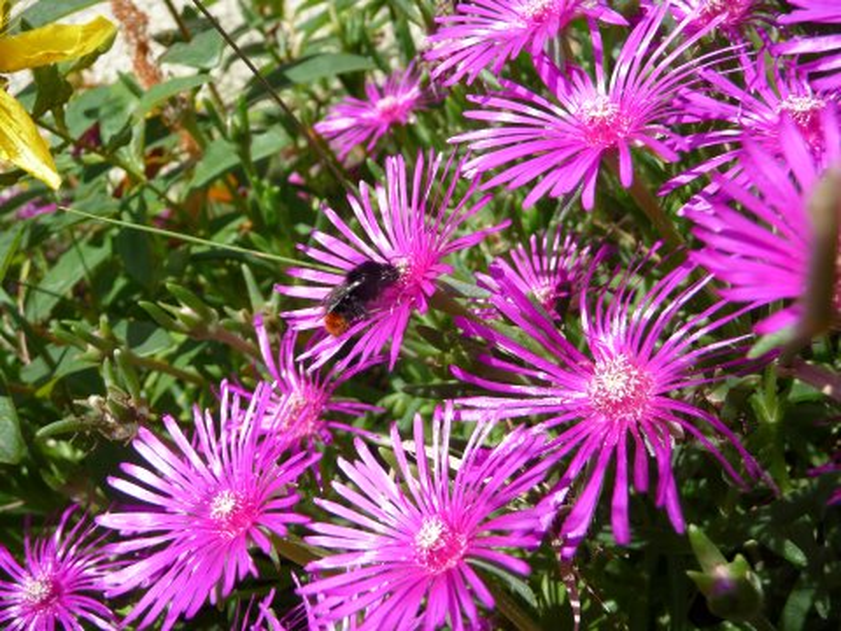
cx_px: 420
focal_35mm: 28
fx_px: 680
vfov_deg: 49.7
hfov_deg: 63.4
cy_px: 316
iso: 100
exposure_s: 1/800
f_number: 3.3
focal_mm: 4.7
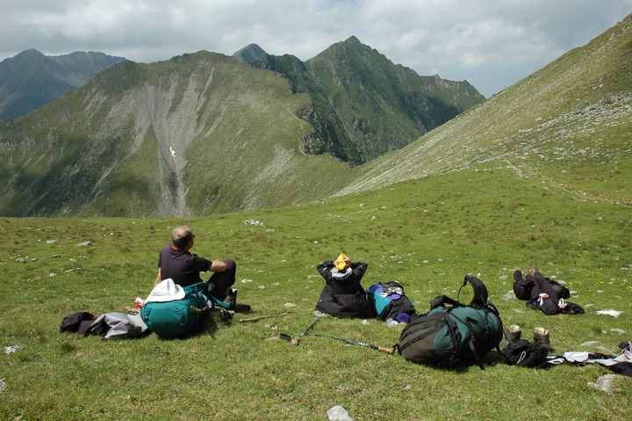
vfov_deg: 47.9
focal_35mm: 27
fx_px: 474
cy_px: 210
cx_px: 316
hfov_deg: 67.4
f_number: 10
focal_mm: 18
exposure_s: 1/400
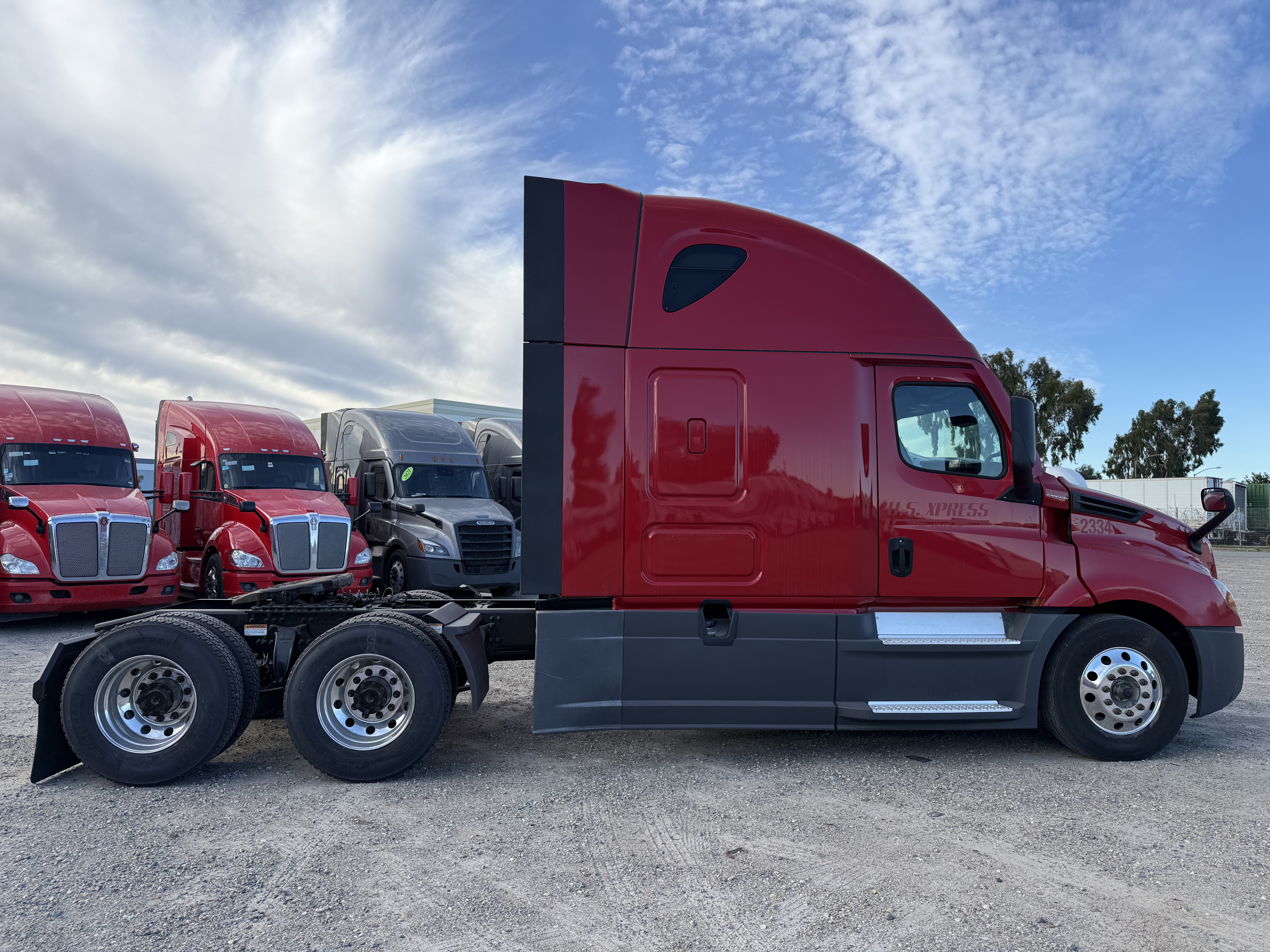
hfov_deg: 71.6
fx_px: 881
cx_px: 635
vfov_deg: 56.8
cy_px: 476
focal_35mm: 24
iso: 80
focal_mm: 6.76
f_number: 1.78
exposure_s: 1/1770
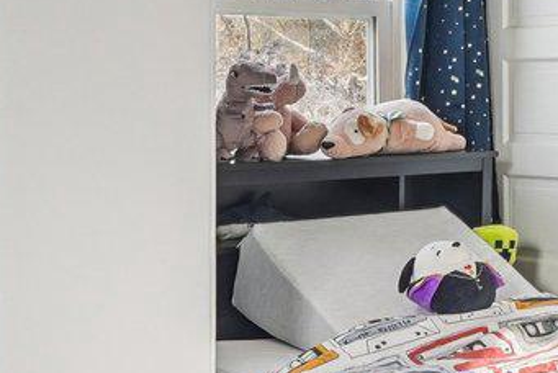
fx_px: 1303
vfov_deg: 16.2
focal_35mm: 84
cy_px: 99
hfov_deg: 21.3
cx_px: 772
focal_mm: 14
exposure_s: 1/50
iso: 500
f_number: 8
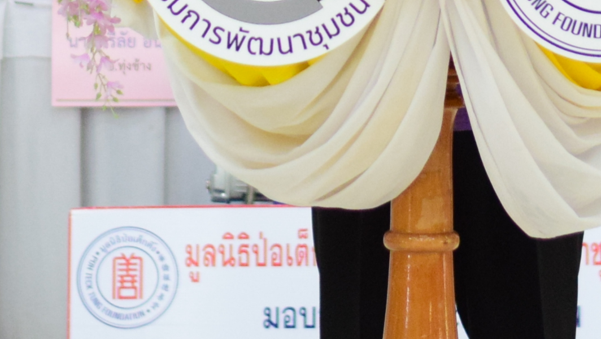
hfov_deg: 6.5
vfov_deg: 3.6
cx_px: 460
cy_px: -355
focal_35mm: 332
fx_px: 5292
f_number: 2
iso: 1600
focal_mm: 50
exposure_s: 1/400
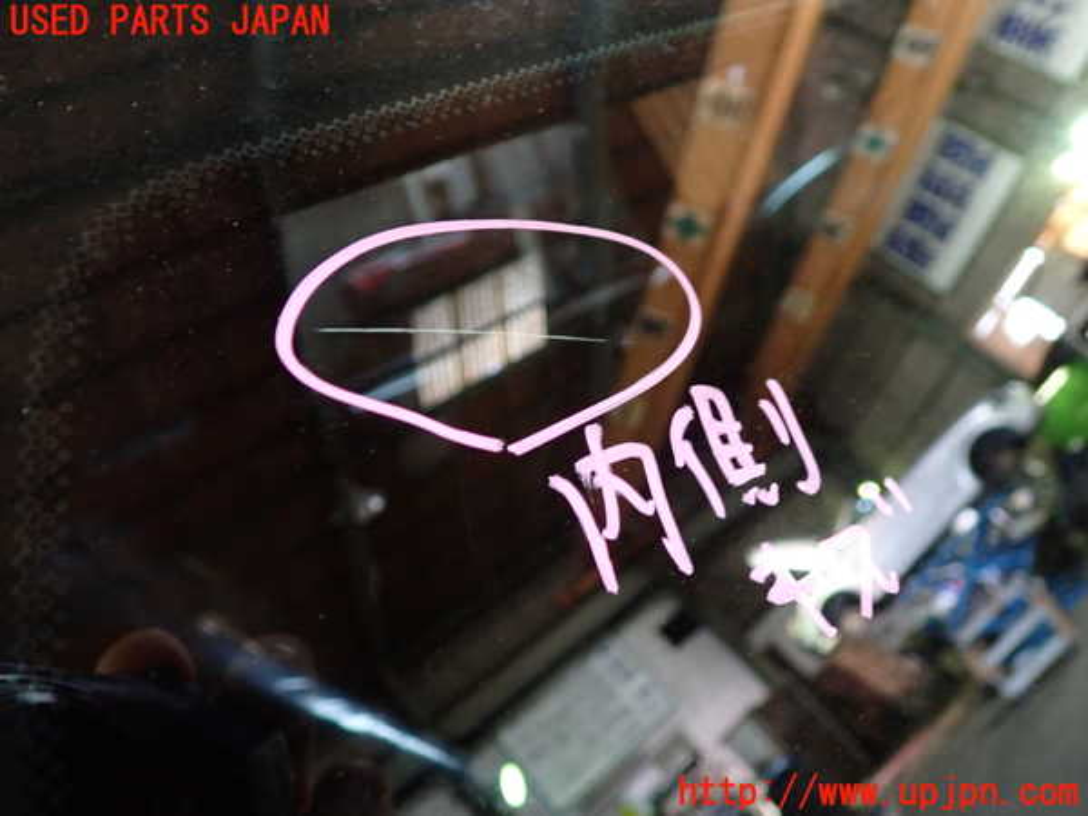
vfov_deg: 46.8
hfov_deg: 60.0
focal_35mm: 30
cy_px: 408
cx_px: 544
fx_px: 943
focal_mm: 5.4
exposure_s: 1/20
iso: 800
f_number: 2.3
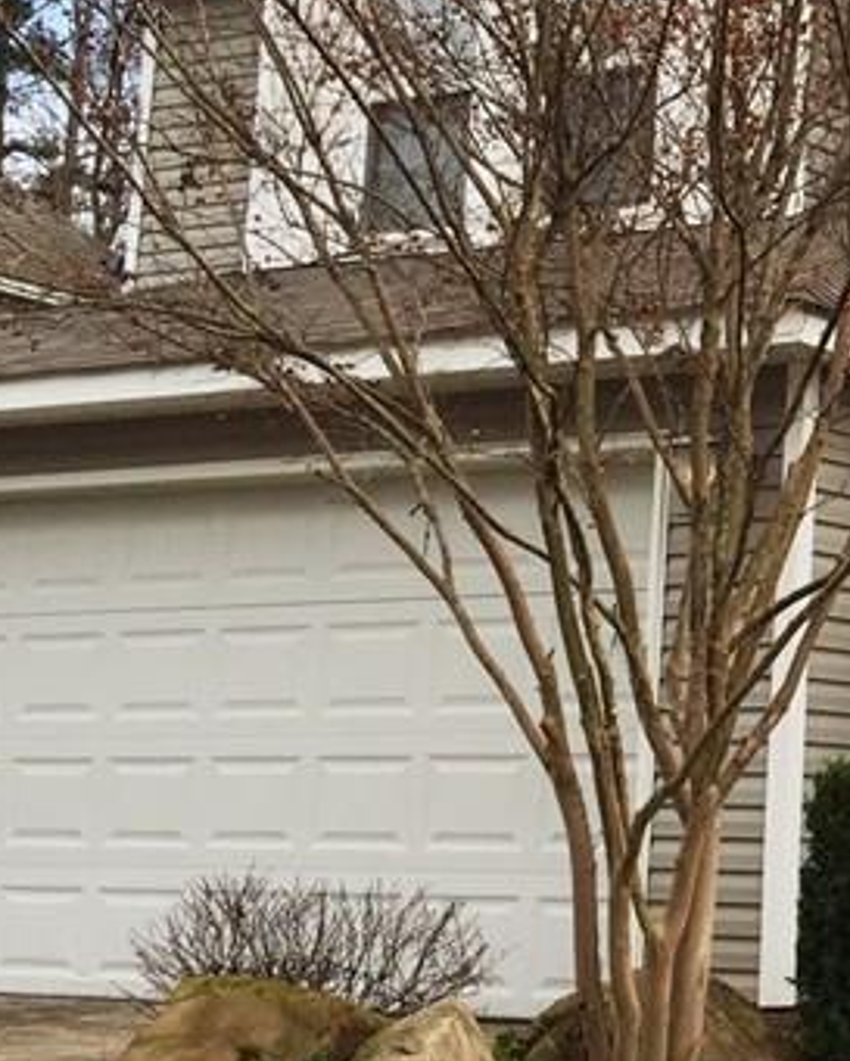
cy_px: 454
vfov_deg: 22.5
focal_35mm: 85
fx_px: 2672
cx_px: 1277
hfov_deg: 16.5
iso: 32
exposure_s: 1/638
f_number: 2.2
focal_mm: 4.15
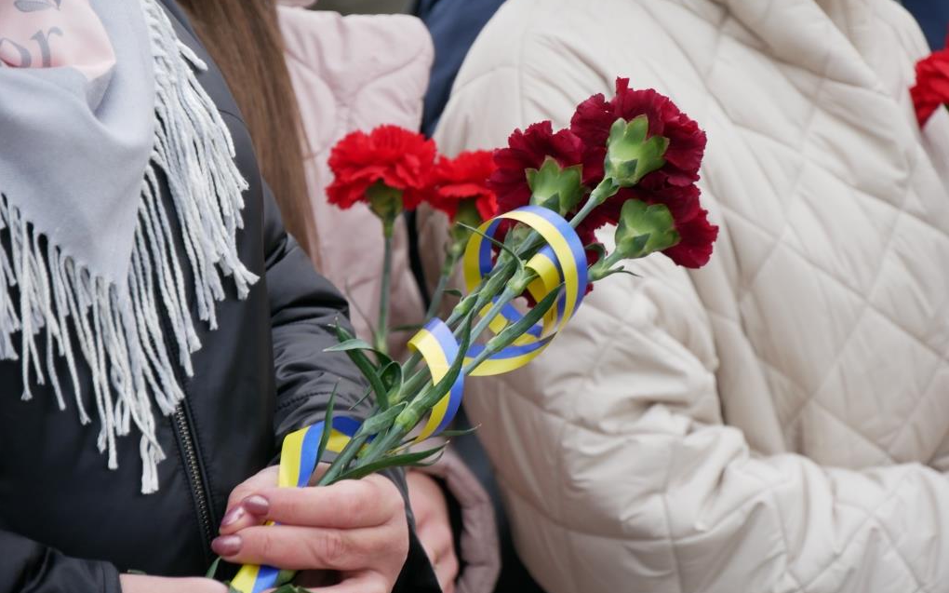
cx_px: 474
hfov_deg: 9.7
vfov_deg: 6.0
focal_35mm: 217
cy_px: 302
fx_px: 5611
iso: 400
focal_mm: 102
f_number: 5.4
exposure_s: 1/200
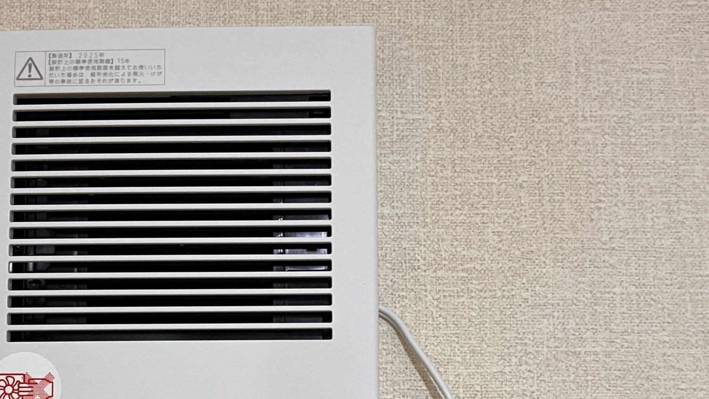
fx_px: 978
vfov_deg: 22.4
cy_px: 378
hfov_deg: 39.8
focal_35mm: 52
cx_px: 298
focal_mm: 3.99
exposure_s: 1/50
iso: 100
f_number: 1.8
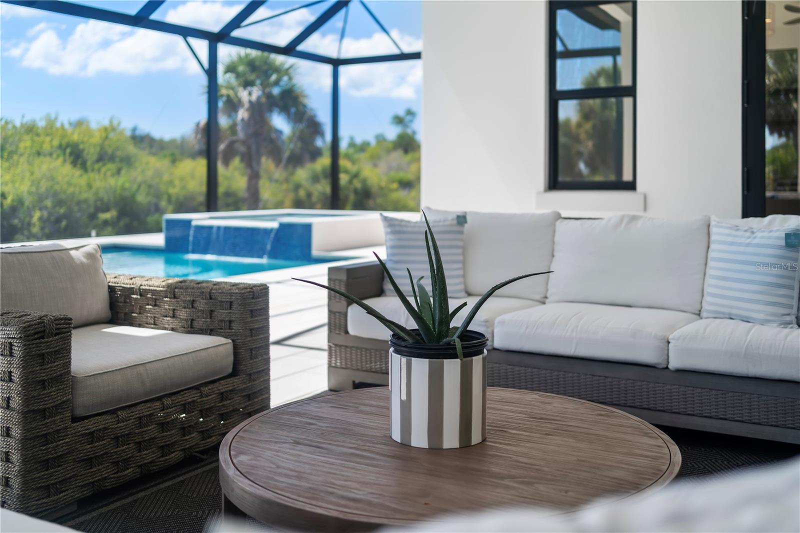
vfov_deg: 37.8
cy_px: 266
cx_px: 400
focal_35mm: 35
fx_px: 778
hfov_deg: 54.4
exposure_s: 1/200
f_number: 2.2
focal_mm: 35
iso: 125
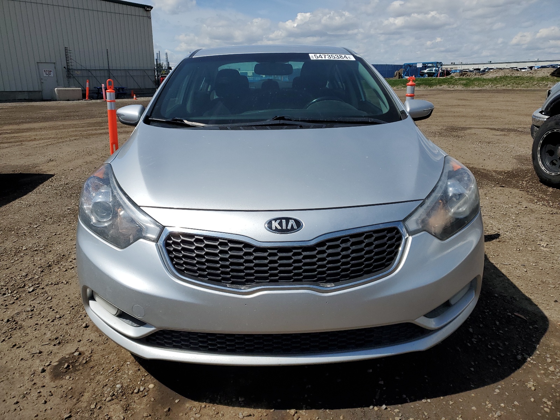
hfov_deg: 67.3
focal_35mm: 26
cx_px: 280
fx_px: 421
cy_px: 210
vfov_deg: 53.1
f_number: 1.5
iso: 50
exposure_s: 1/10000
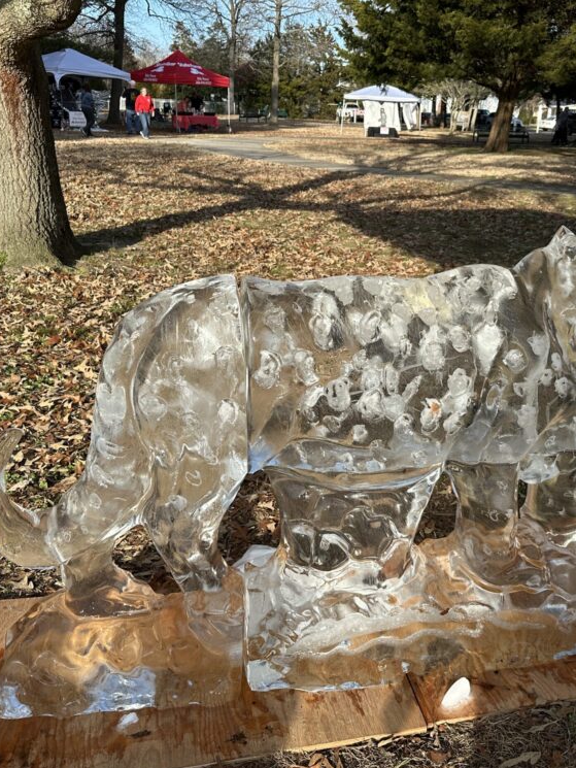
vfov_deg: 55.3
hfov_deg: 42.5
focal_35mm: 33
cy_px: 395
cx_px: 370
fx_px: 732
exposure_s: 1/2410
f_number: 1.78
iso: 80
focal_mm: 6.86
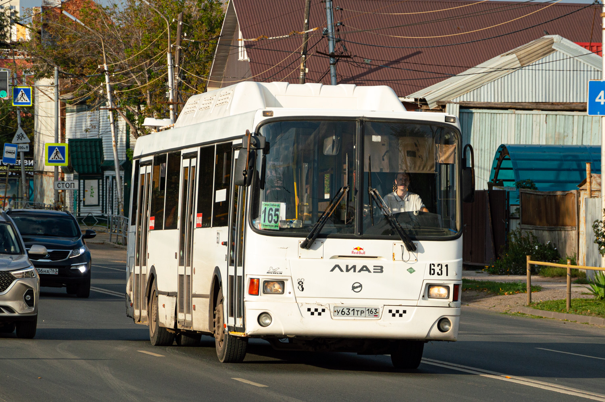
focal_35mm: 158
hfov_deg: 13.1
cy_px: 201
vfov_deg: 8.7
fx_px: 2644
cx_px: 302
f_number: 7.1
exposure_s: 1/800
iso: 100
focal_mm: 105
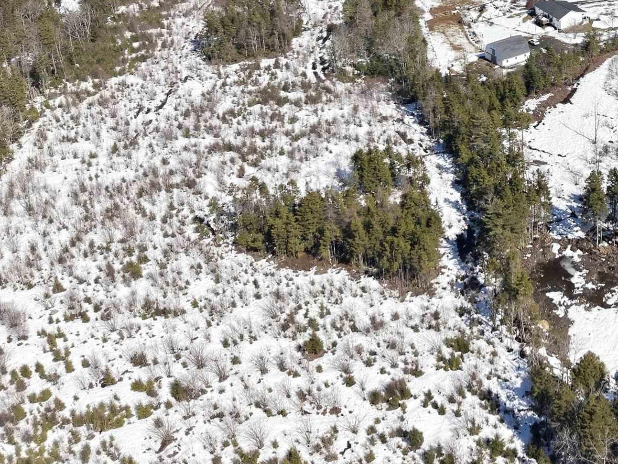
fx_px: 1018
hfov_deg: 31.2
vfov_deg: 24.2
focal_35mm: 57
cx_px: 624
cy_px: -25
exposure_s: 1/6400
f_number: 1.8
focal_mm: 8.7
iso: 230
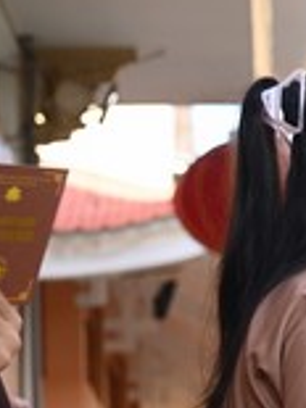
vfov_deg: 9.8
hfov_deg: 6.8
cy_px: 324
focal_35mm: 202
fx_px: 2384
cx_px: 849
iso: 200
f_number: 4
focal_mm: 50
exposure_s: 1/200
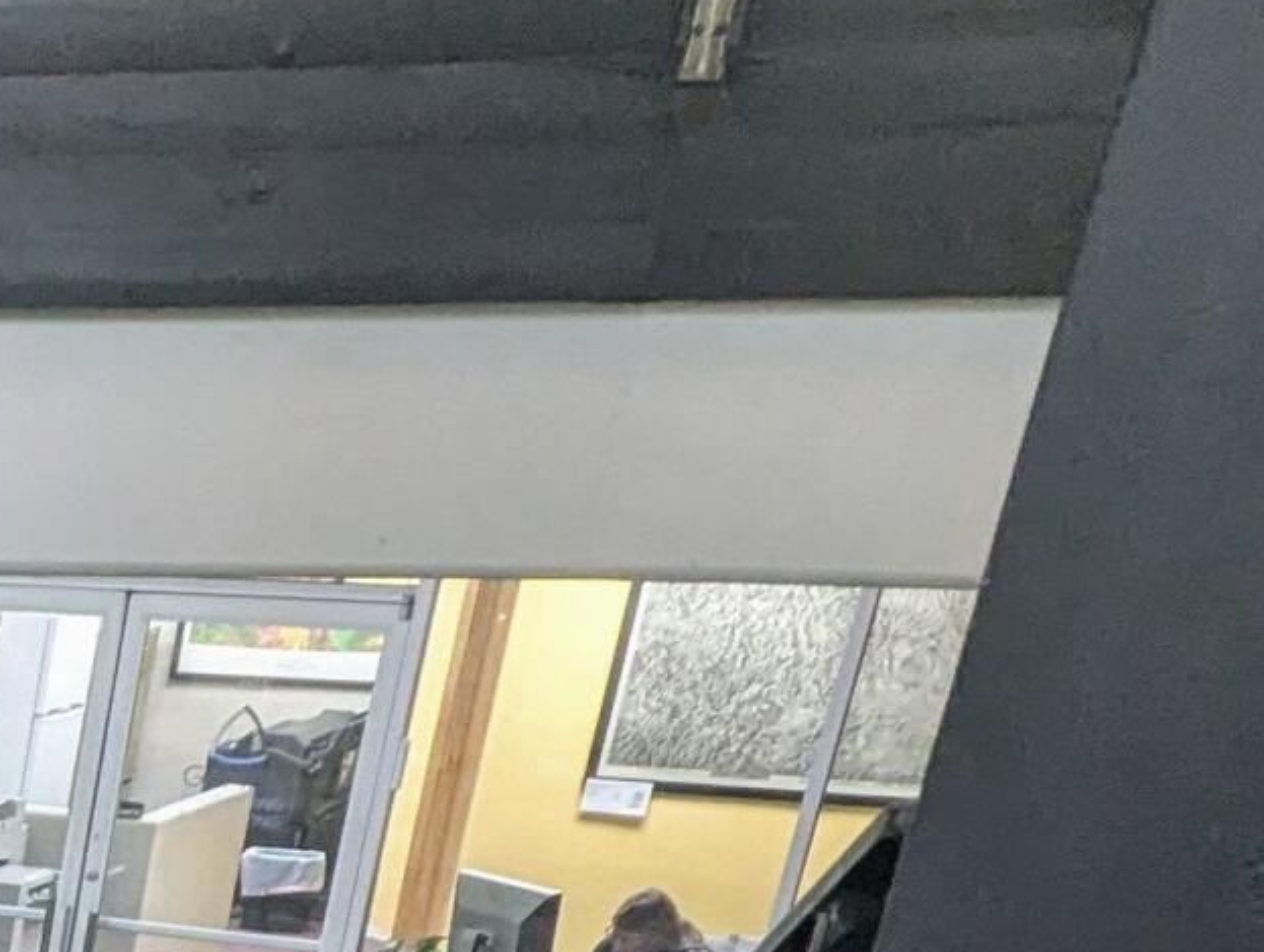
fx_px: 2815
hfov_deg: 19.0
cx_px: -1045
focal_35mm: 77
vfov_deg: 15.6
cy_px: 1845
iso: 216
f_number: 2.2
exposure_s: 1/40
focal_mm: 2.35
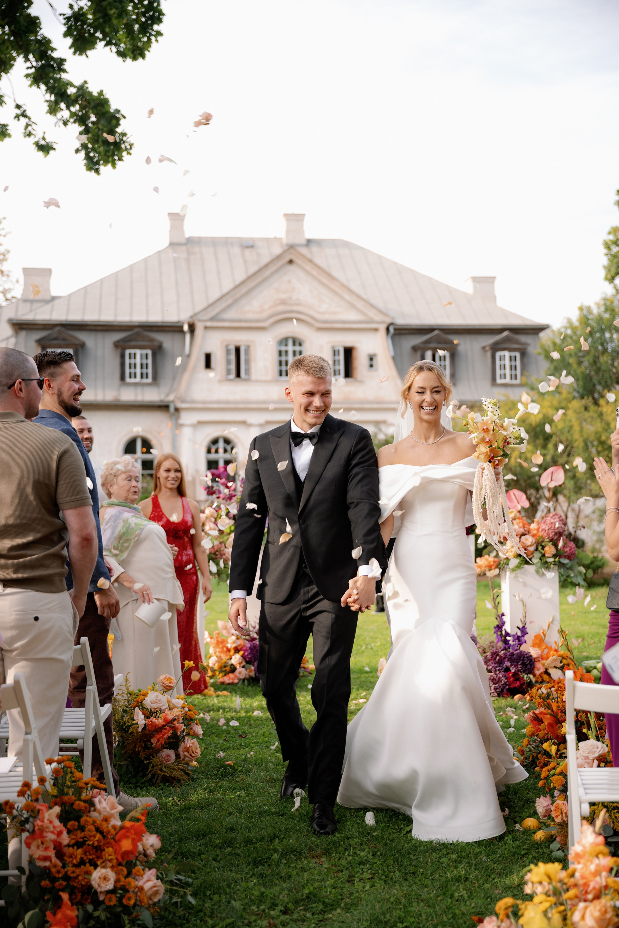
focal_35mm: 47
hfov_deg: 28.6
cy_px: 464
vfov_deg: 41.9
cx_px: 310
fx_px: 1212
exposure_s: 1/250
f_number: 2.8
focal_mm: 47
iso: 50
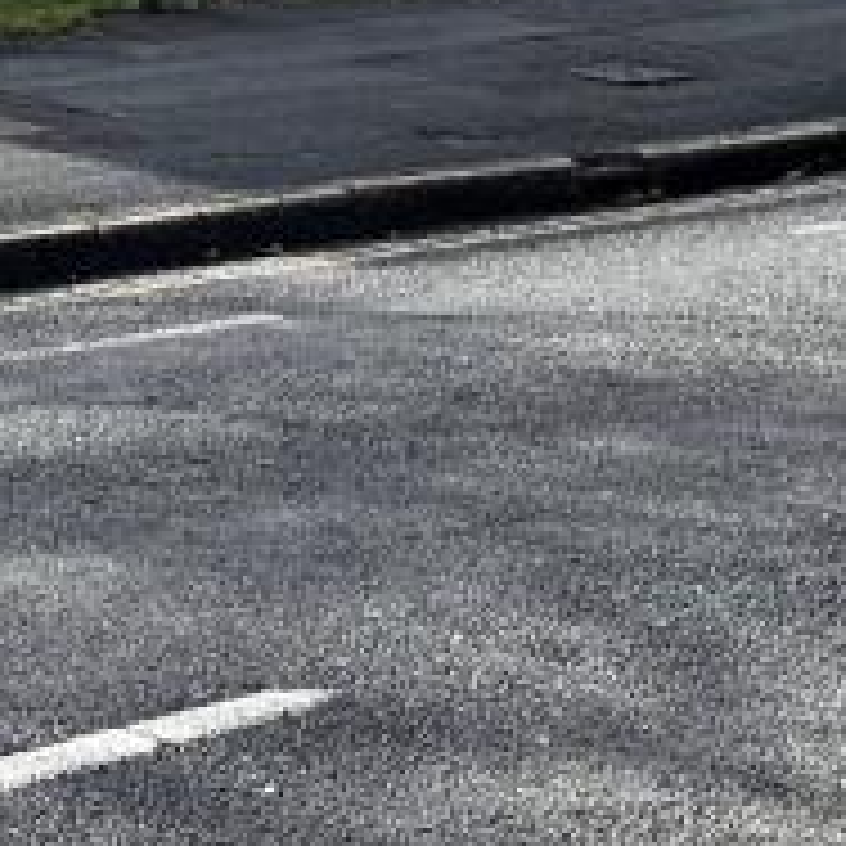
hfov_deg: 13.9
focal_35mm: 125
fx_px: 3456
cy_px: -567
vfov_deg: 12.9
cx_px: 140
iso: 50
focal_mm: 5.1
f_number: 1.6
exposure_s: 1/2309
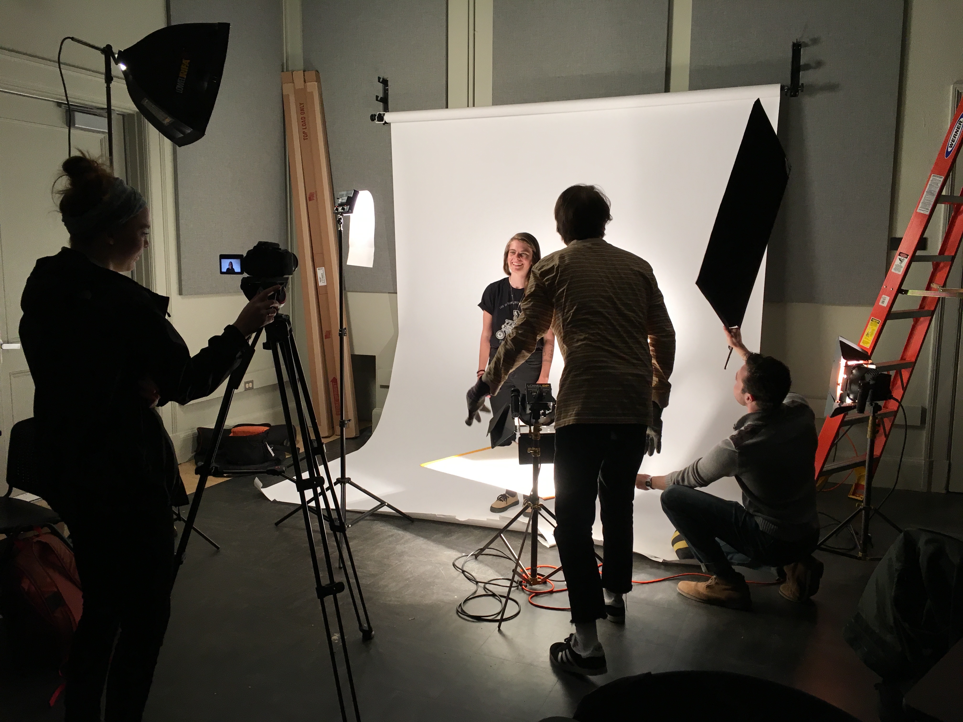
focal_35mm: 29
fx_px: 807
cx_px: 482
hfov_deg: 61.7
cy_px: 361
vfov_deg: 48.2
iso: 32
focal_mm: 4.15
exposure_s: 1/30
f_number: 2.2
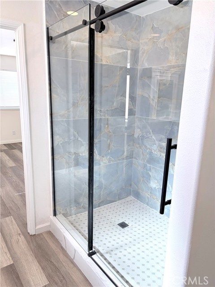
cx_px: 108
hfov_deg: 53.1
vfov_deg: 67.3
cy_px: 144
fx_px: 215
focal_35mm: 26
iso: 64
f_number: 1.6
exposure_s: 1/120
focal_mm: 5.96
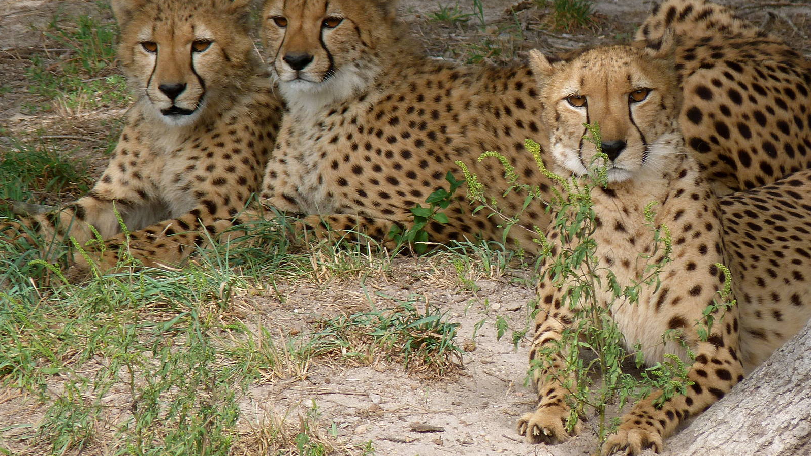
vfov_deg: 1.4
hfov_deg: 2.5
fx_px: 18750
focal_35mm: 872
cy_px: 167
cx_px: 405
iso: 80
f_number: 5.2
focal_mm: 108
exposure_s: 1/200
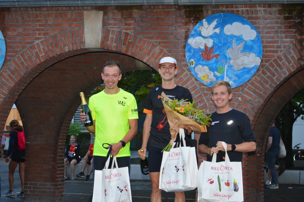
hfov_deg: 26.0
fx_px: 658
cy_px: 101
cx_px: 152
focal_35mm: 78
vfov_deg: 17.5
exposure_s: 1/60
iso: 720
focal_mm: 52
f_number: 5
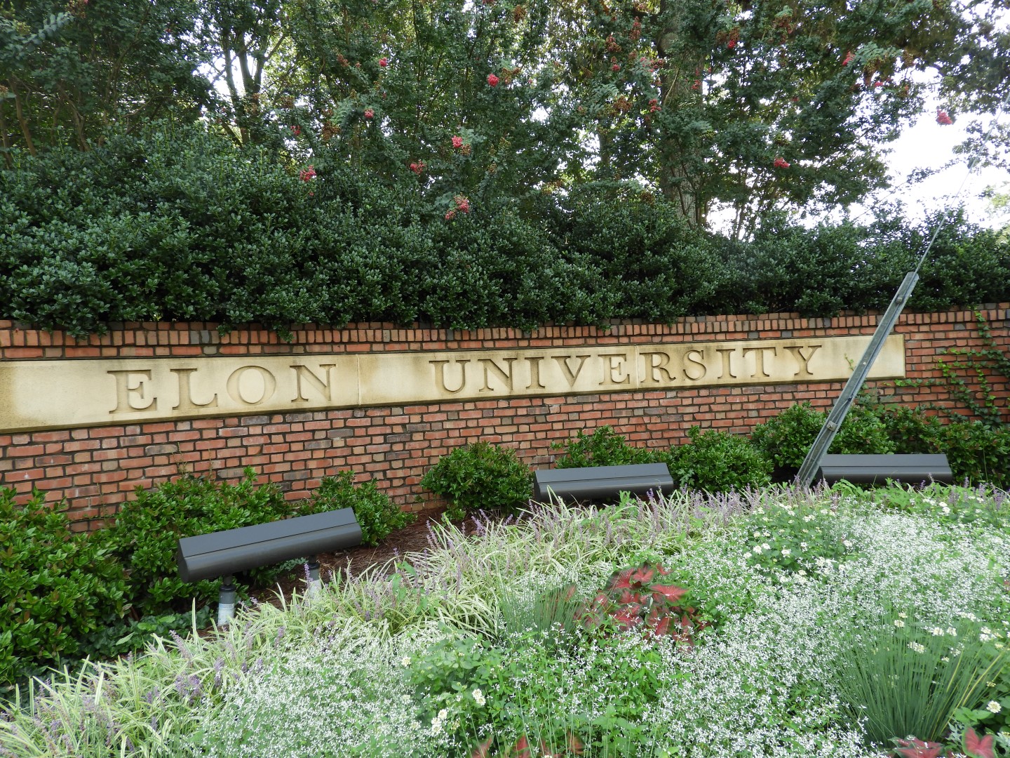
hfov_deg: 63.4
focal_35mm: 28
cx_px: 505
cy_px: 379
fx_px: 817
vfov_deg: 49.7
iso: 100
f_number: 3.5
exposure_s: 1/160
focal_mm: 5
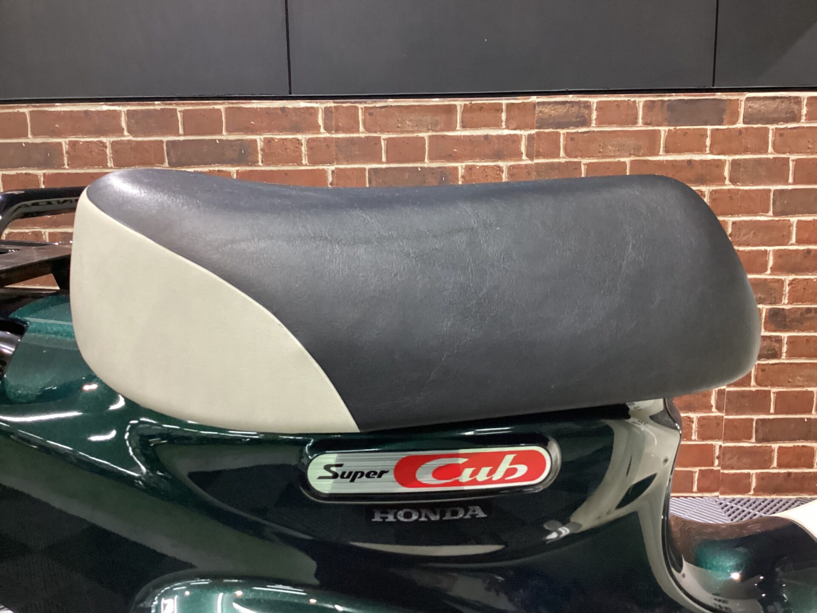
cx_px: 408
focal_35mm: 31
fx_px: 732
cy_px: 306
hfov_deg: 58.4
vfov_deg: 45.4
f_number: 2.4
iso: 400
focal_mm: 3.3
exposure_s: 1/40
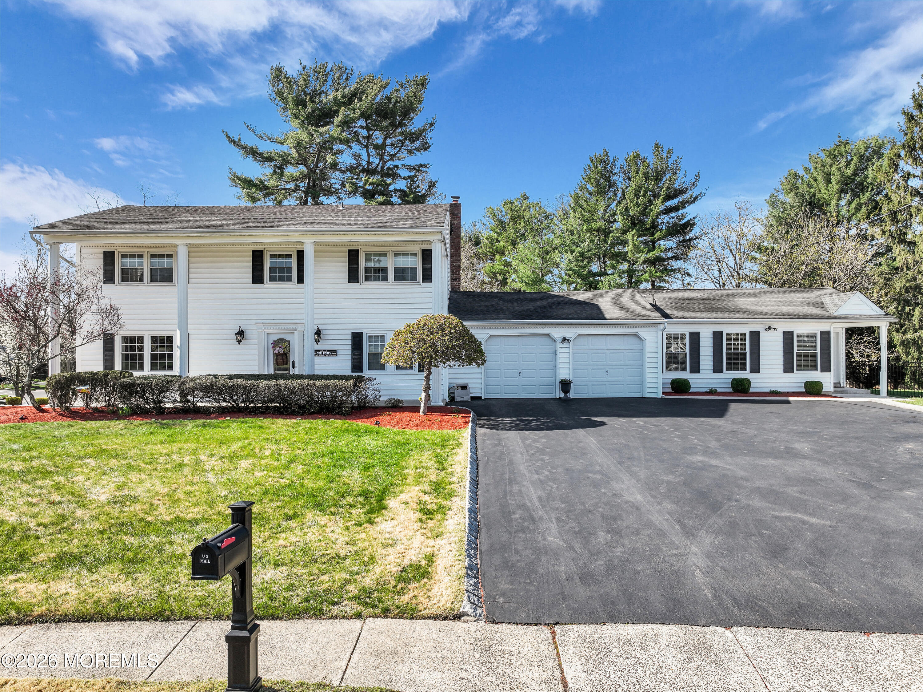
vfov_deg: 56.8
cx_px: 462
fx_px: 640
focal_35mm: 24
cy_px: 346
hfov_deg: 71.6
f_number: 2.8
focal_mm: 12.29
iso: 100
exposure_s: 1/800
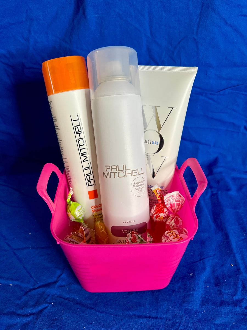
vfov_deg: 67.3
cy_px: 165
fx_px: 247
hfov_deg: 53.1
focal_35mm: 26
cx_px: 124
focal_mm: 5.7
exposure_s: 1/121
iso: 125
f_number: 1.5
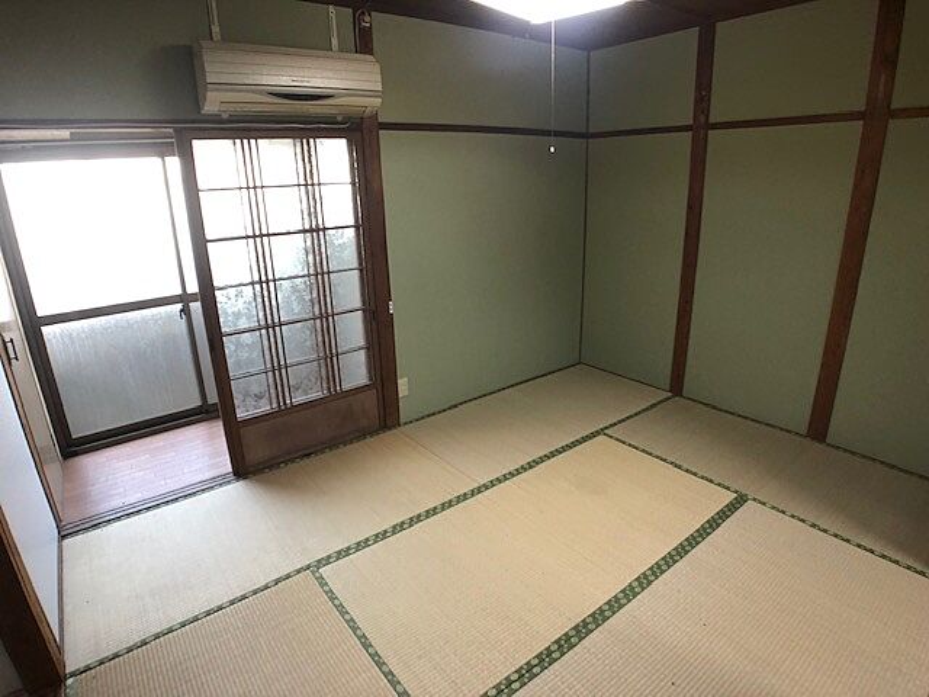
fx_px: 751
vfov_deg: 49.7
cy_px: 348
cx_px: 464
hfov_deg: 63.4
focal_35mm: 28
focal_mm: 4
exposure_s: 1/20
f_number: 1.8
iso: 40
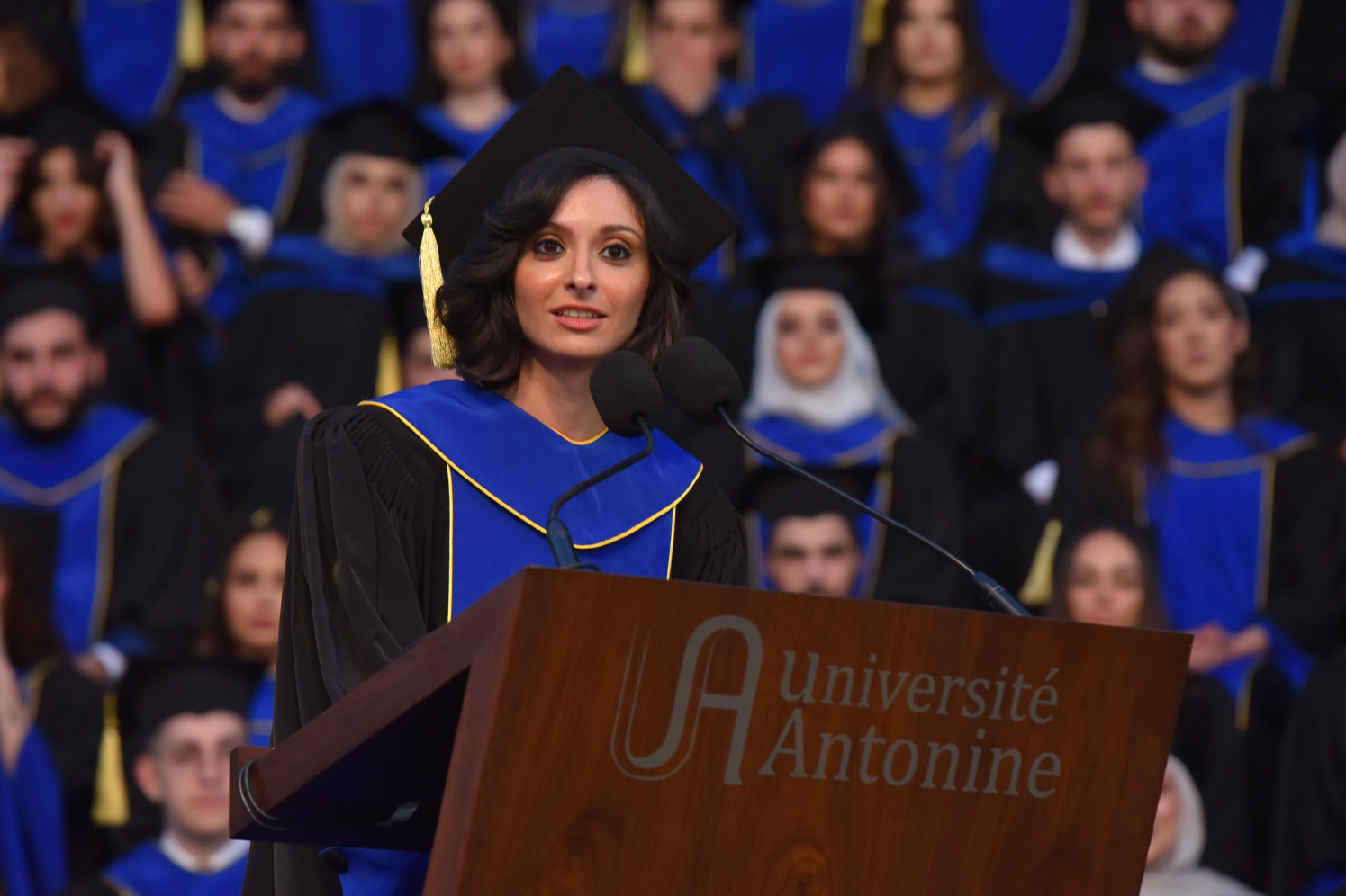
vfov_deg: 6.4
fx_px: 7999
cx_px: 665
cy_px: 425
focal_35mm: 214
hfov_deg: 9.6
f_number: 5
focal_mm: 200
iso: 1250
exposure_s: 1/250
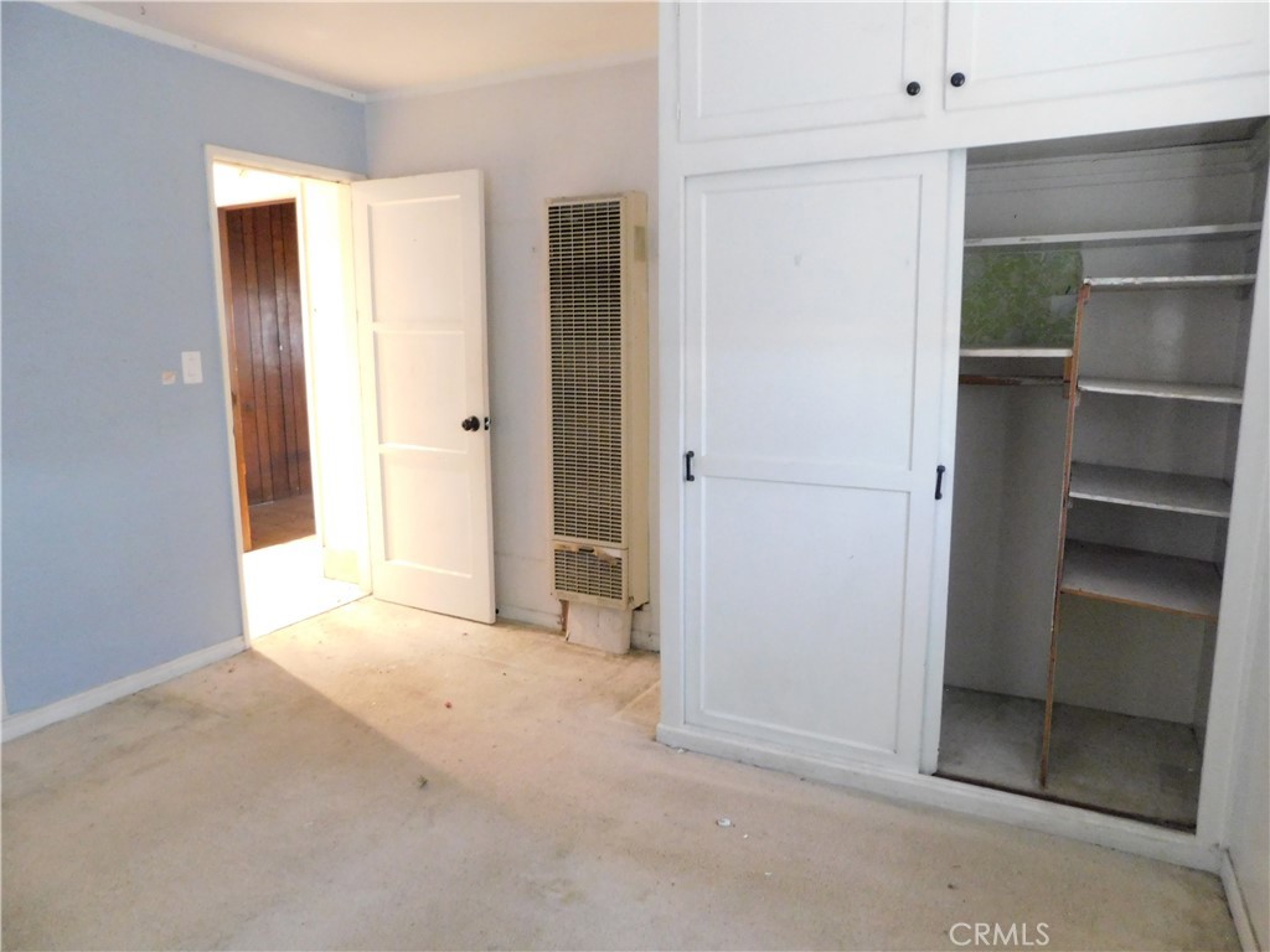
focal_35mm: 23
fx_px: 844
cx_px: 635
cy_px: 476
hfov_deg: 73.9
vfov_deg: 58.9
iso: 800
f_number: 3
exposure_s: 1/8
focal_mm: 4
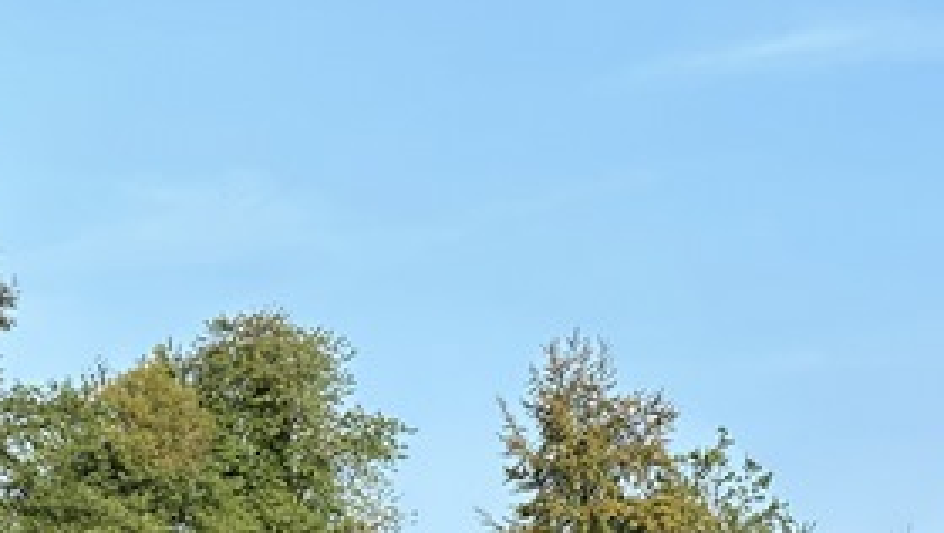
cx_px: -13
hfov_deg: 18.6
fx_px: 2806
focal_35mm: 112
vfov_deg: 10.6
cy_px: 698
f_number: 1.78
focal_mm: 6.86
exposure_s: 1/971
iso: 64
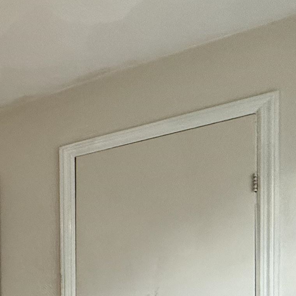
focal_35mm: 50
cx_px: -231
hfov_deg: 21.9
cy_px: 347
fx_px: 484
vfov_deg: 29.6
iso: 320
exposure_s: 1/60
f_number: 2.2
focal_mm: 2.22
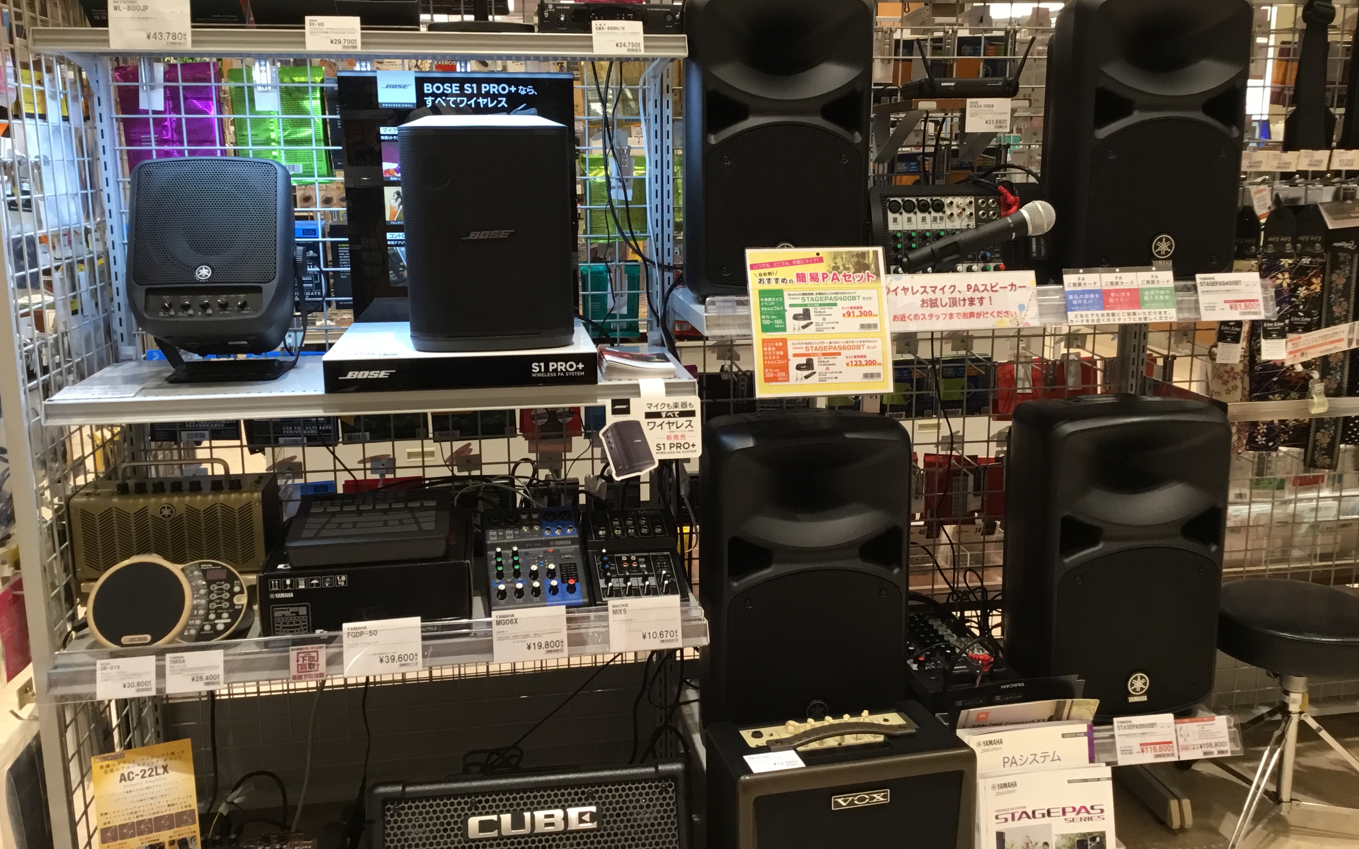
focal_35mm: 33
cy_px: 394
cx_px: 677
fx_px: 1222
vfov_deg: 38.3
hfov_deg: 58.1
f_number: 2.4
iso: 64
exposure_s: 1/30
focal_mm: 3.3
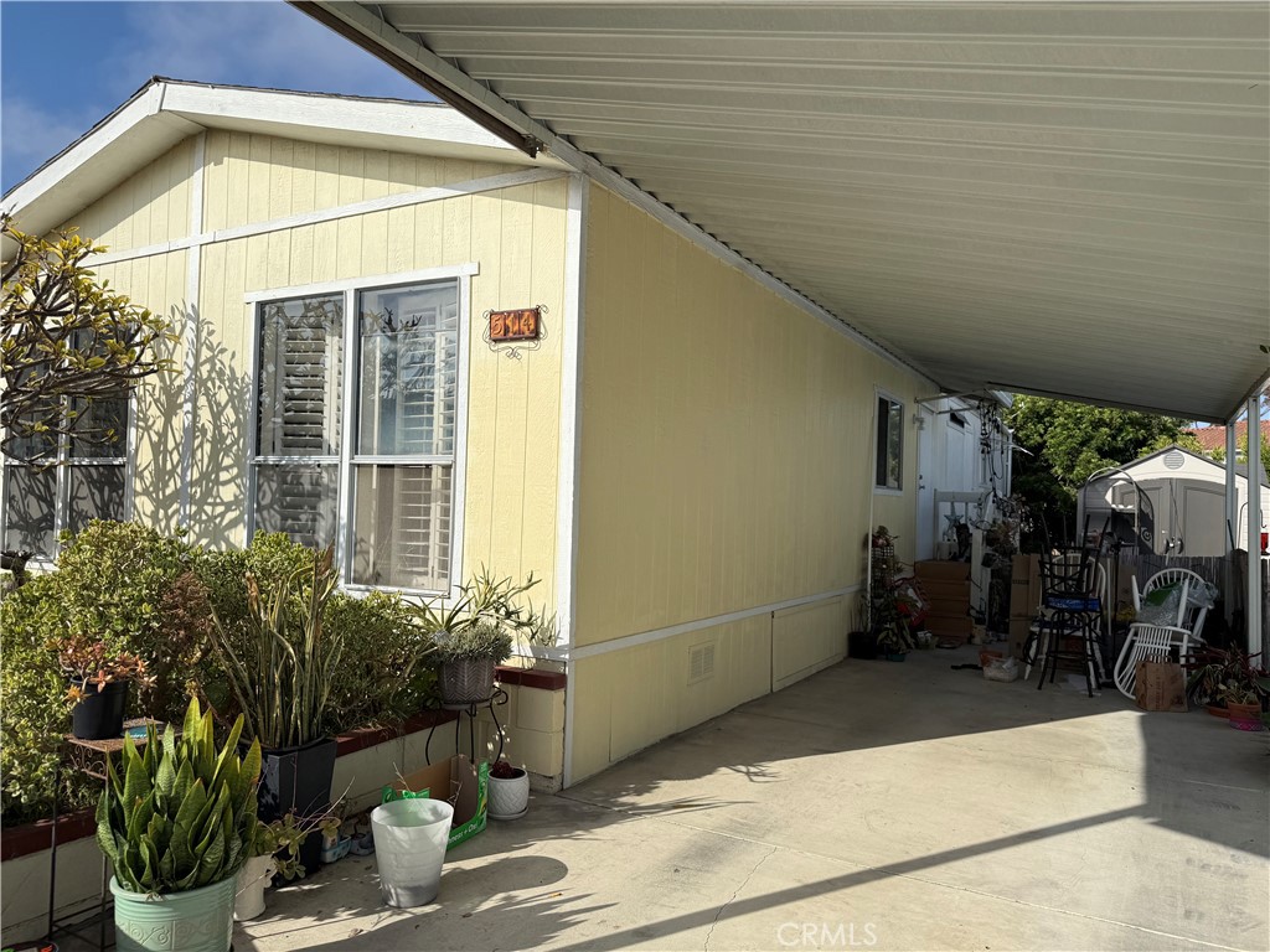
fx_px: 881
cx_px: 635
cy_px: 476
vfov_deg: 56.8
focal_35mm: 24
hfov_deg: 71.6
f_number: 1.78
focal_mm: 6.76
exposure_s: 1/8130
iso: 80
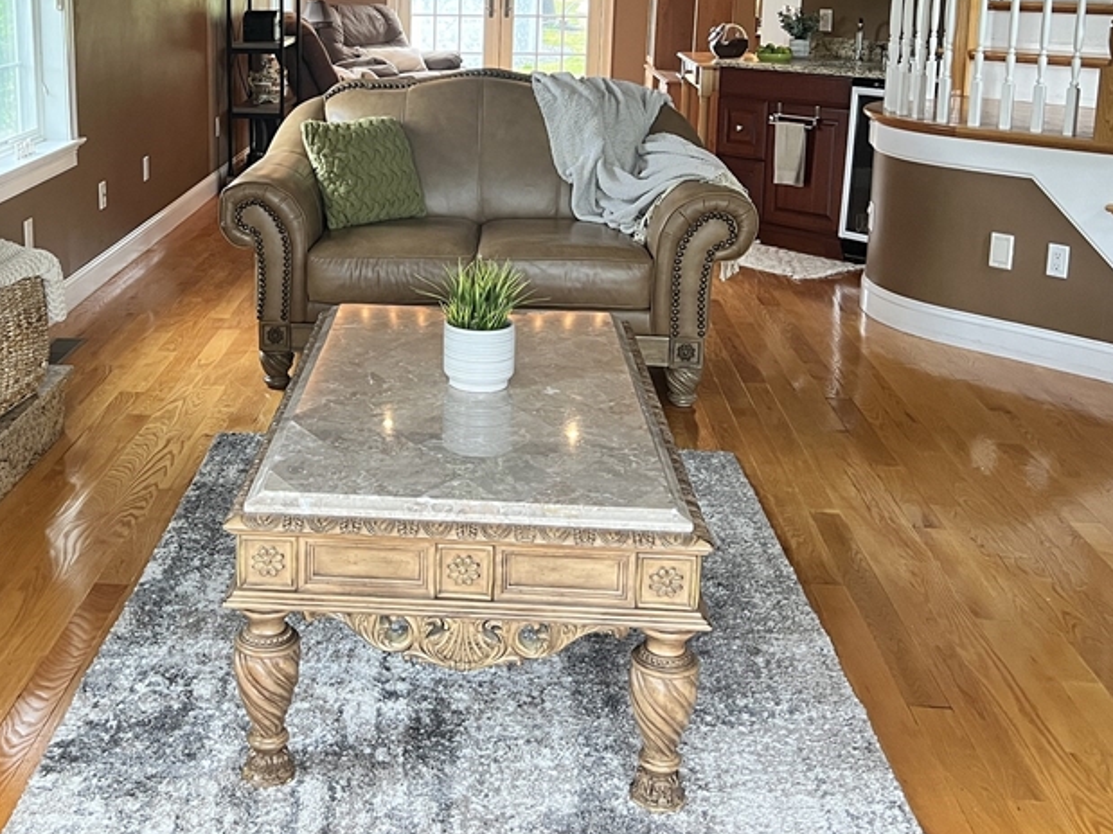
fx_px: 1382
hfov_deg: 43.3
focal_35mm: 43
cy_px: 182
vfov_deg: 32.8
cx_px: 381
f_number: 1.5
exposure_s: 1/60
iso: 160
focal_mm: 5.7
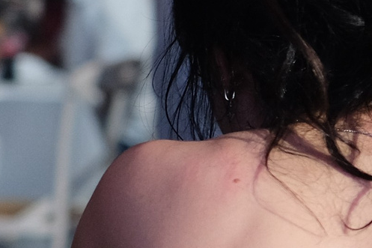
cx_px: 753
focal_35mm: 273
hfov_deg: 7.3
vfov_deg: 5.0
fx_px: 2820
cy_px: 173
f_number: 2.2
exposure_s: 1/250
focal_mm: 35
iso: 800
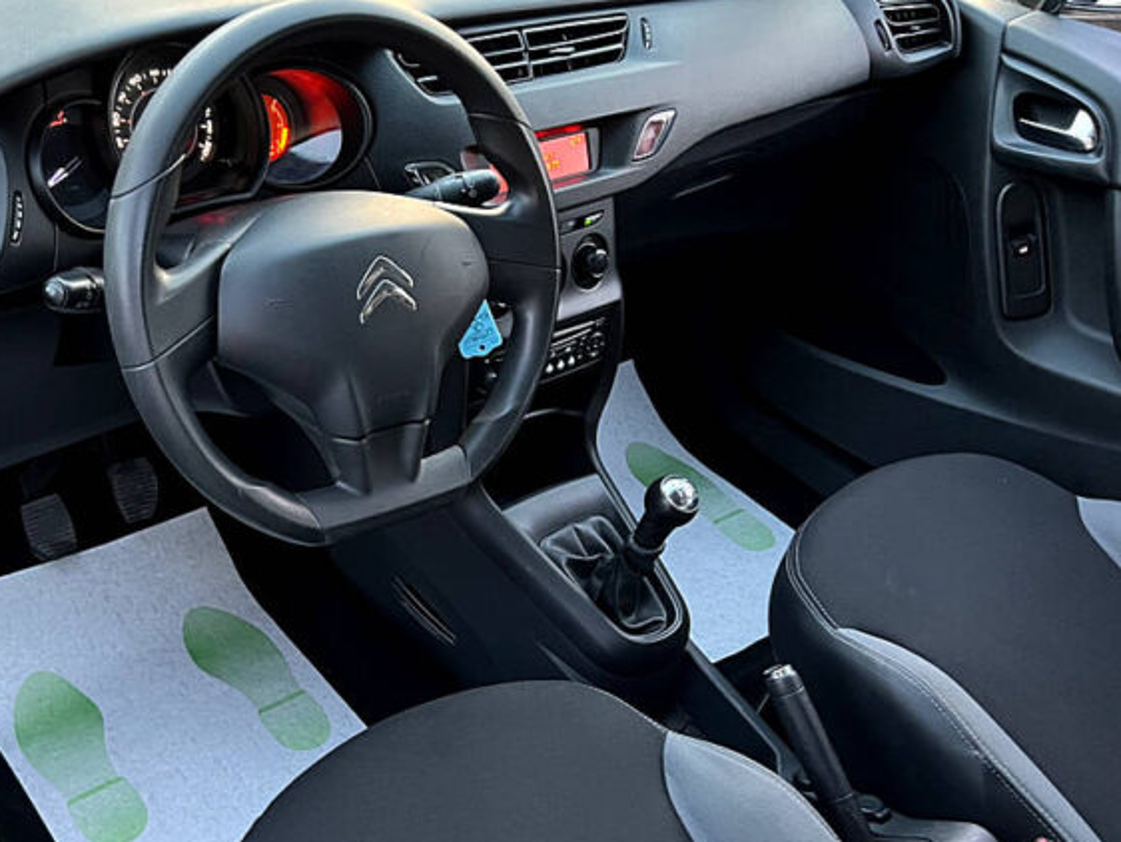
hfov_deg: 48.8
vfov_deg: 38.5
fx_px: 1199
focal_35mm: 37
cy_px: 513
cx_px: 325
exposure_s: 1/45
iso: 500
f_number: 1.5
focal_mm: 5.7
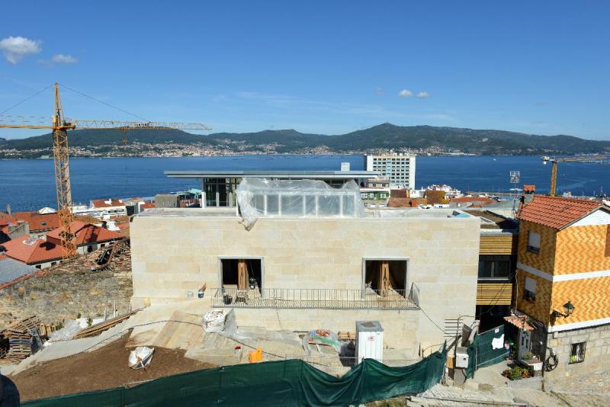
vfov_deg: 53.2
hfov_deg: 73.7
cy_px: 204
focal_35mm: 24
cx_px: 305
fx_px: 407
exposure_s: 1/500
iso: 160
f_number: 11
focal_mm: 24
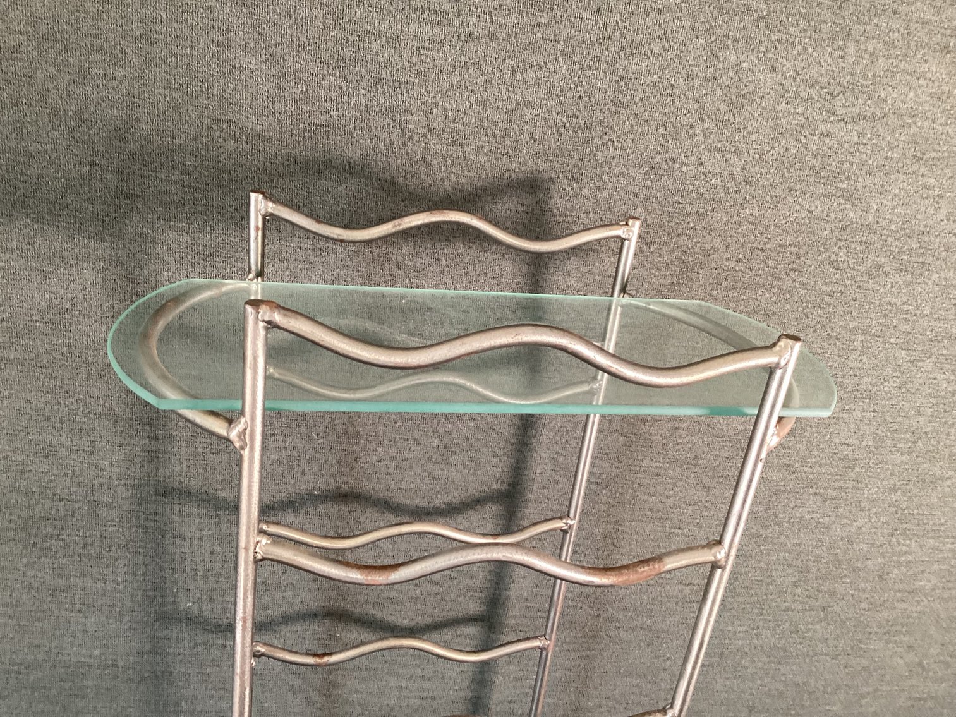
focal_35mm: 31
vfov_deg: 45.4
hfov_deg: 58.3
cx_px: 478
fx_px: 856
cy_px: 358
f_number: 2.4
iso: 200
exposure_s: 1/50
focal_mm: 3.3
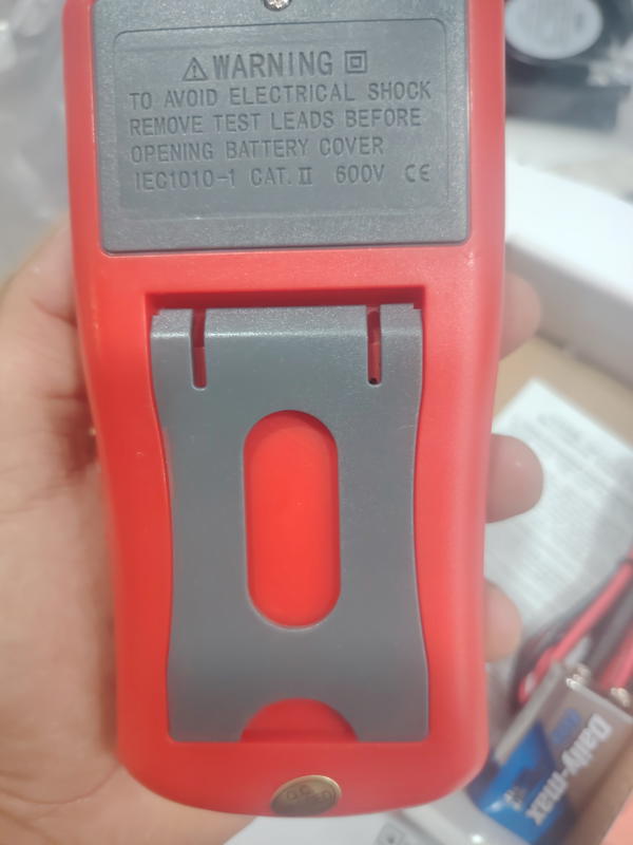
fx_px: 585
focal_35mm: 24
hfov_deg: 56.8
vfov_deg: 71.6
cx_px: 316
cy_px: 422
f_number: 1.75
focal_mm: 5.25
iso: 2522
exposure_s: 1/100
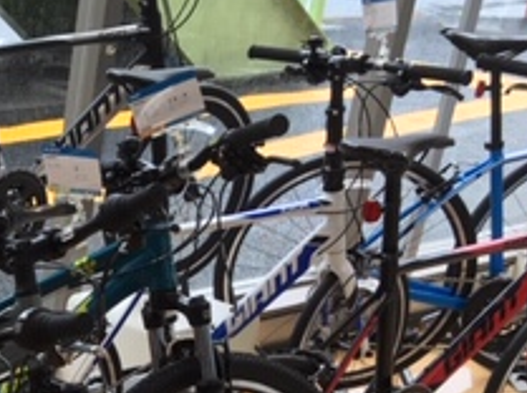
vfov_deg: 15.4
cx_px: -207
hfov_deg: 19.8
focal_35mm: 89
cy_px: 564
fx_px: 1353
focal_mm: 4.15
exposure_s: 1/120
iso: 40
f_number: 2.2
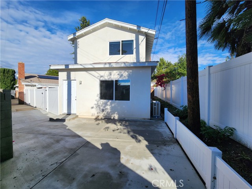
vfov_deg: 89.9
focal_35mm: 13
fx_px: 95
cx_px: 126
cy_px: 94
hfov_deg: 106.2
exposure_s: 1/2752
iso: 50
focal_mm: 2.2
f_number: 2.2
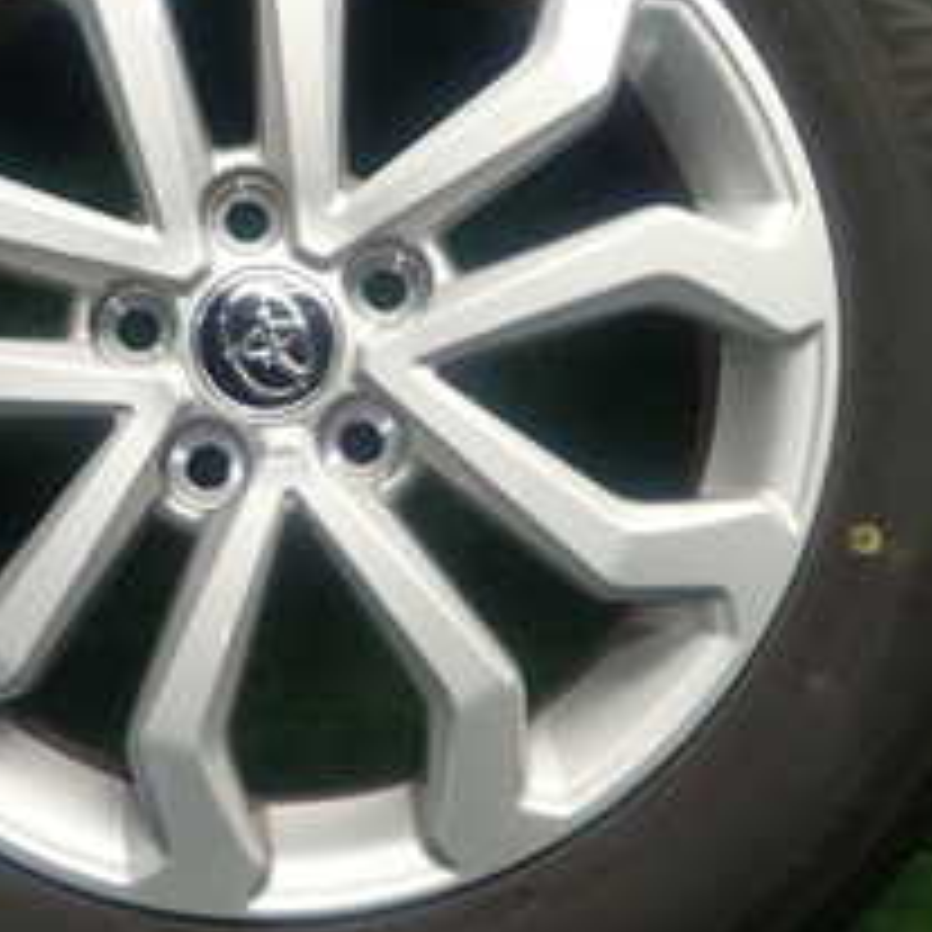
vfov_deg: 26.8
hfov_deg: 26.6
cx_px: 266
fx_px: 1950
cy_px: 374
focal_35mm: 64
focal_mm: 4.5
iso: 125
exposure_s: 1/60
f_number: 2
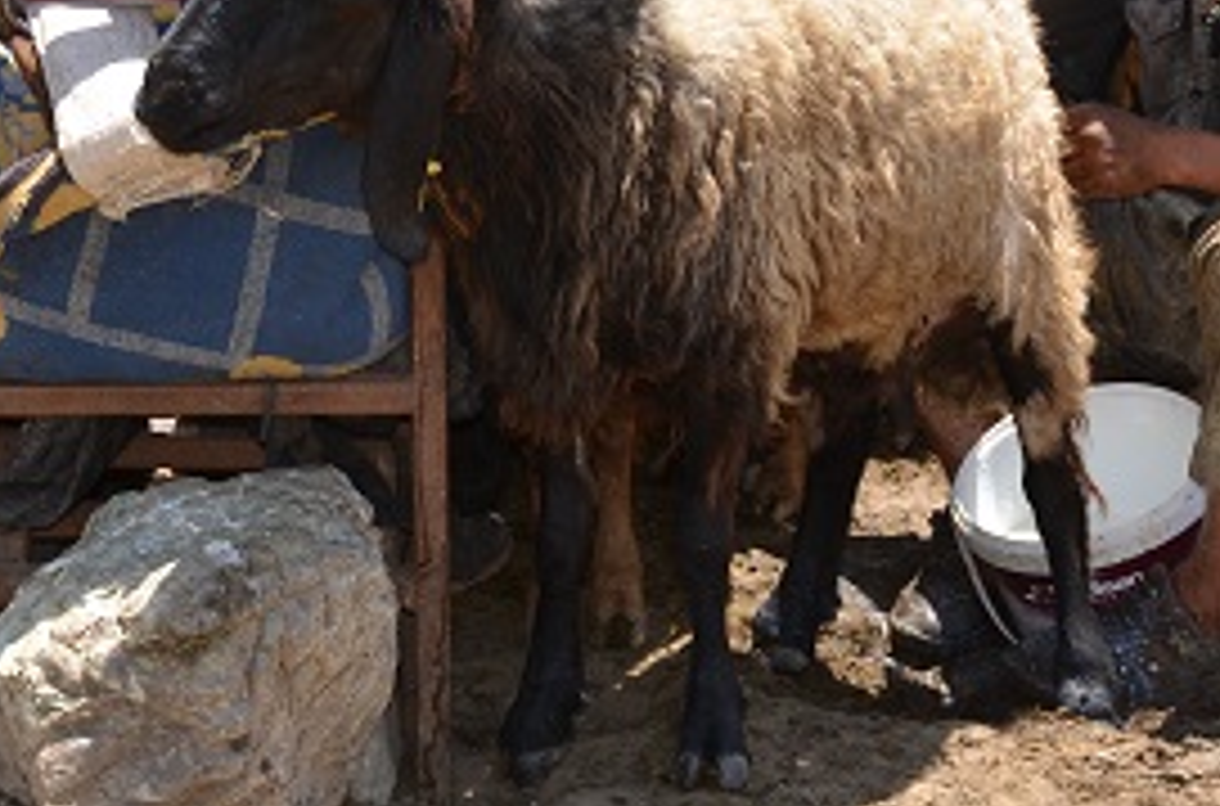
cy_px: -83
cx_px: 392
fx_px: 4494
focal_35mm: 133
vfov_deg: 10.1
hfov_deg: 15.4
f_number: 6.3
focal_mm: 40
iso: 100
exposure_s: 1/250
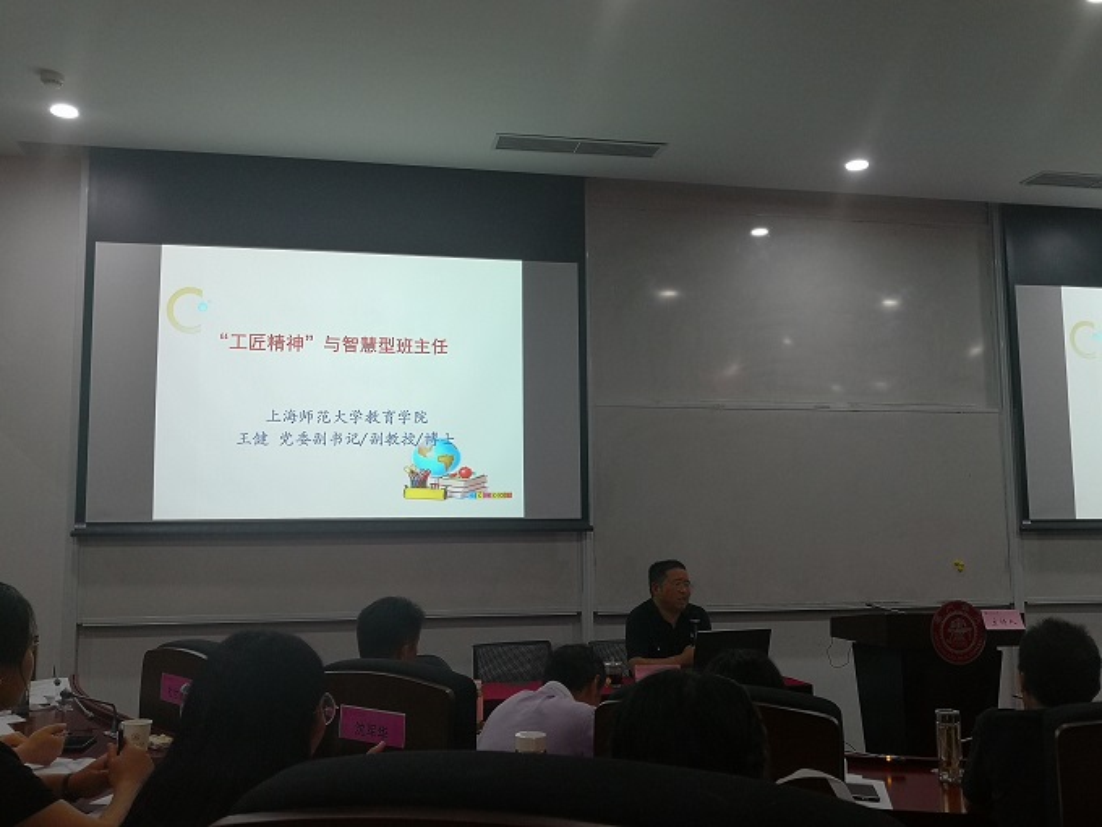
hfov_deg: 58.4
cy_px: 414
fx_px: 987
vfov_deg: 45.4
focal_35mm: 31
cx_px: 551
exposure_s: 1/100
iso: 100
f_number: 1.6
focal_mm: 3.95
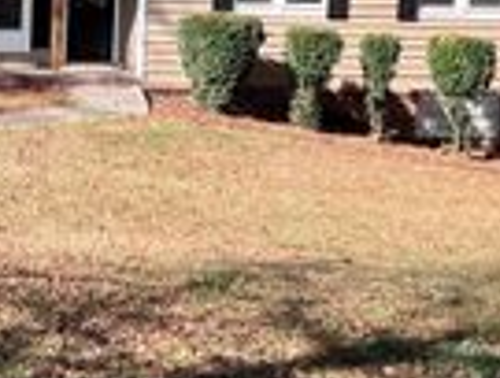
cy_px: 54
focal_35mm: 96
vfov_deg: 15.3
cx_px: -52
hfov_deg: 19.5
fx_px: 1390
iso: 50
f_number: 1.5
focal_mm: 5.7
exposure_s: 1/1808
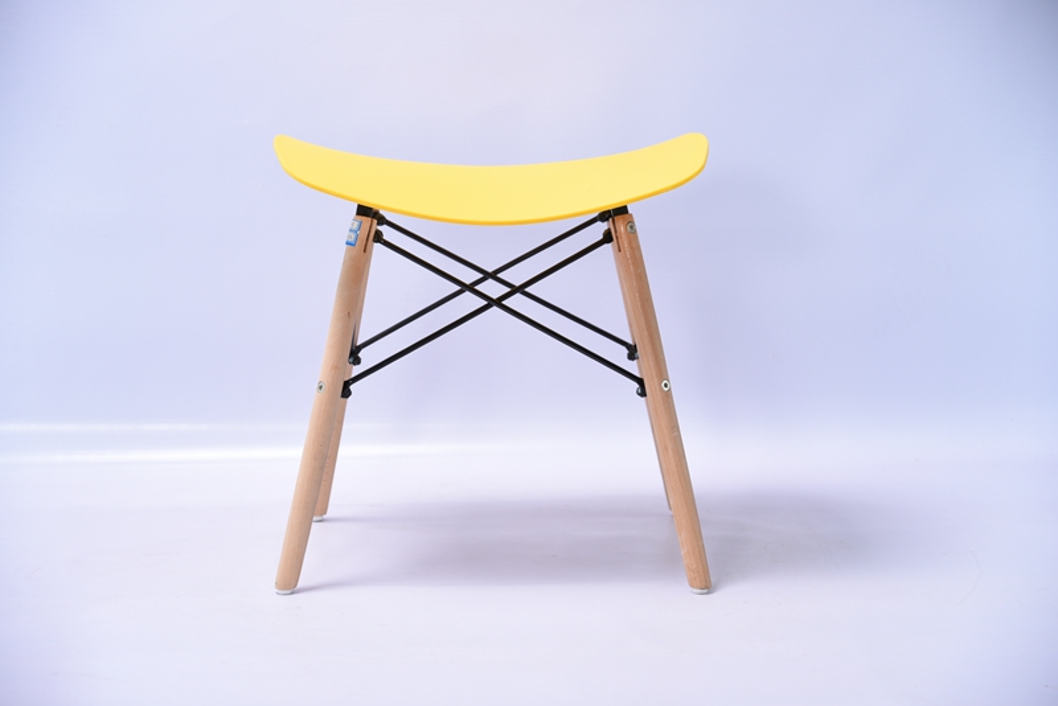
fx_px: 2499
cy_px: 353
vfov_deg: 16.1
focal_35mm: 85
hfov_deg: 23.9
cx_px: 529
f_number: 4.5
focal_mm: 85
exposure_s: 1/50
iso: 125
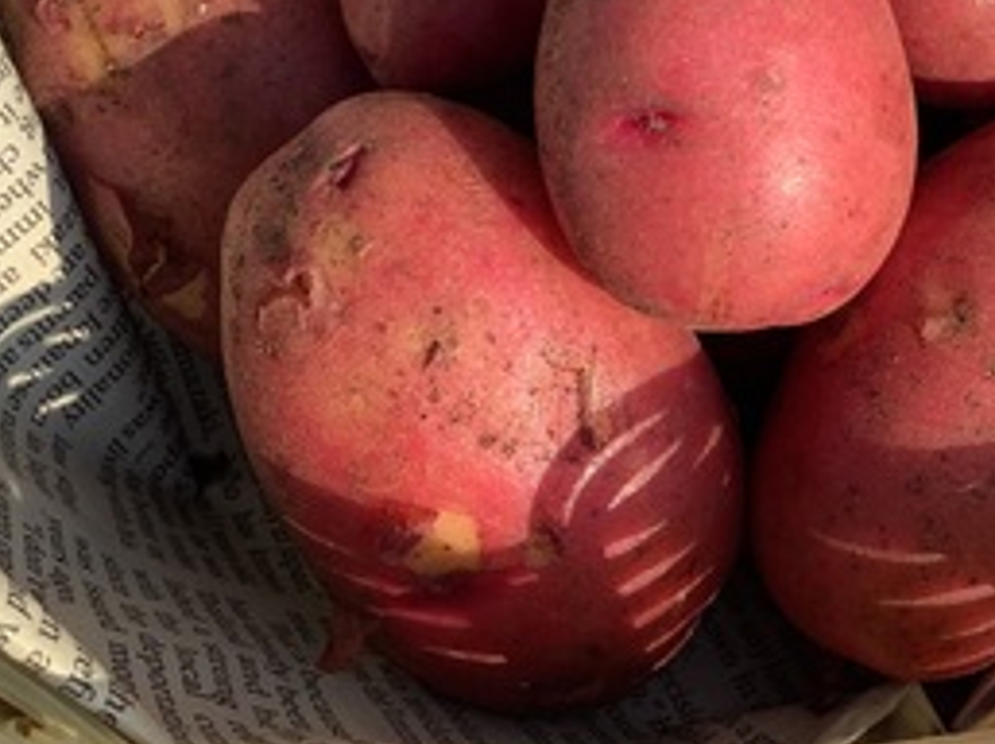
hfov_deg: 33.0
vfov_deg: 24.5
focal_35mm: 58
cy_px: 93
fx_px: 1665
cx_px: 658
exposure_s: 1/806
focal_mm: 3.3
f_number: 2.4
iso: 25
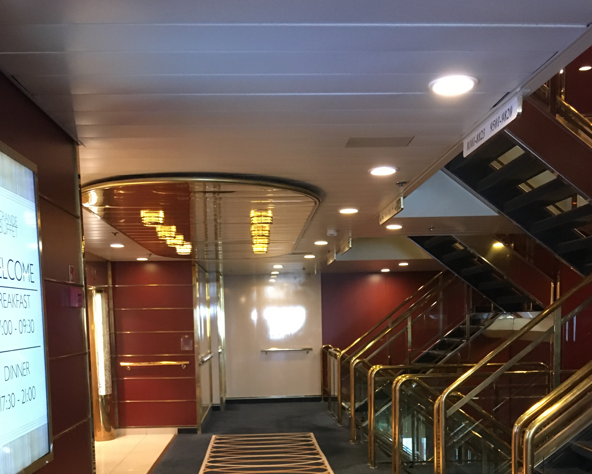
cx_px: 297
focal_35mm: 38
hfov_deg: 47.9
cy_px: 386
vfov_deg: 37.6
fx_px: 666
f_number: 2.2
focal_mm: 4.15
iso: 250
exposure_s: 1/17
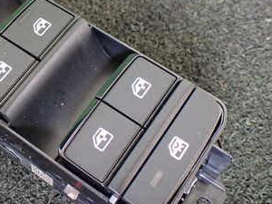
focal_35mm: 60
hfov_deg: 30.6
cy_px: 63
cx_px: 20
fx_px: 471
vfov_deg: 24.3
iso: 800
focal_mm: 5.4
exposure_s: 1/30
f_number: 2.3
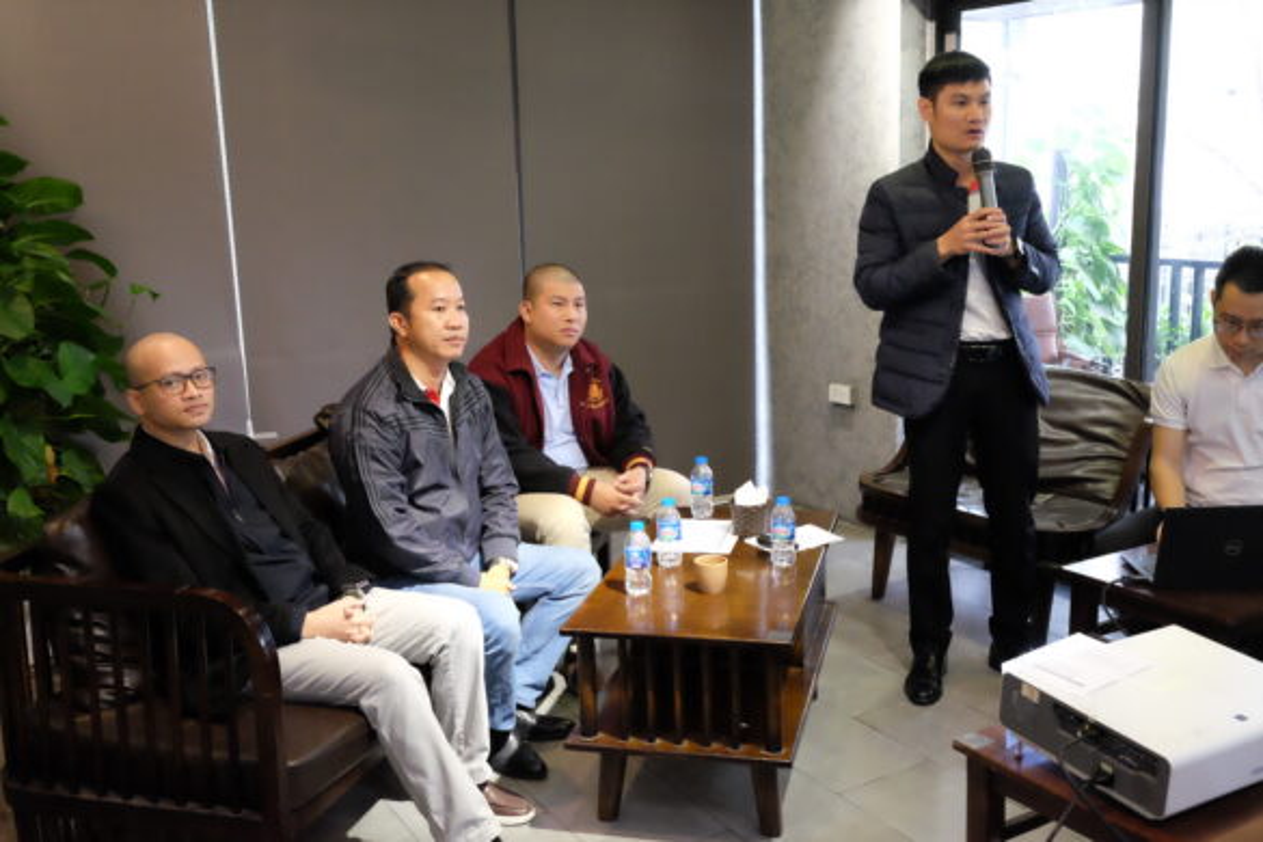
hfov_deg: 54.4
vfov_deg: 37.9
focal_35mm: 35
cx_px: 632
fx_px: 1228
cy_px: 421
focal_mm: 23
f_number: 4
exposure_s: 1/160
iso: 6400
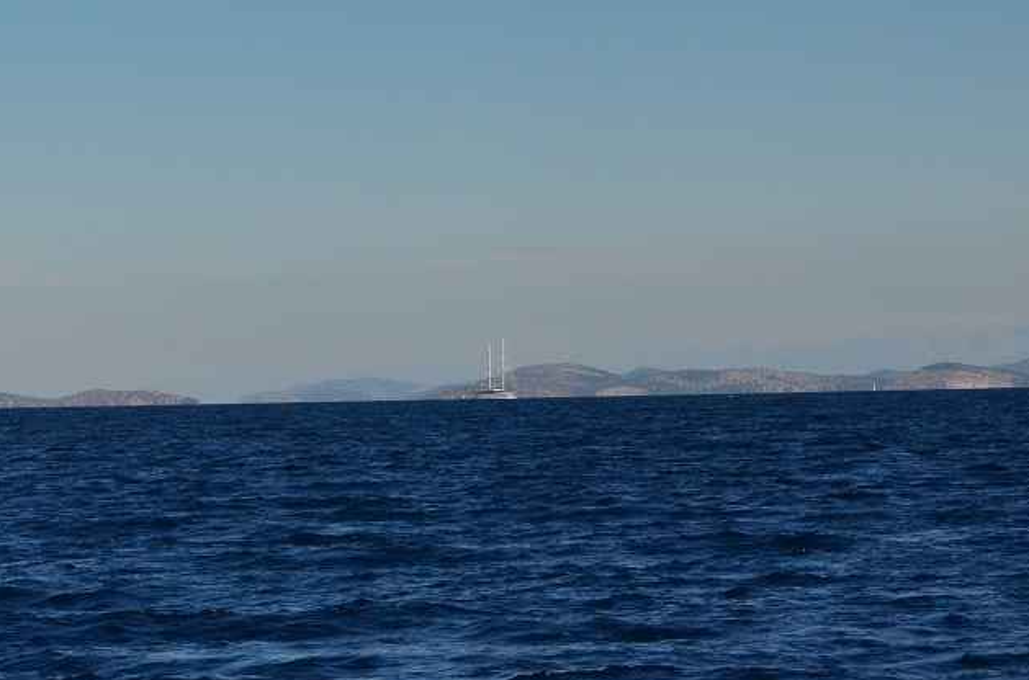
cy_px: 199
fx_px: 4761
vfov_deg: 8.2
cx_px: 445
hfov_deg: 12.3
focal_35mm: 167
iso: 800
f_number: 6.3
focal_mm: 70
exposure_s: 1/8000
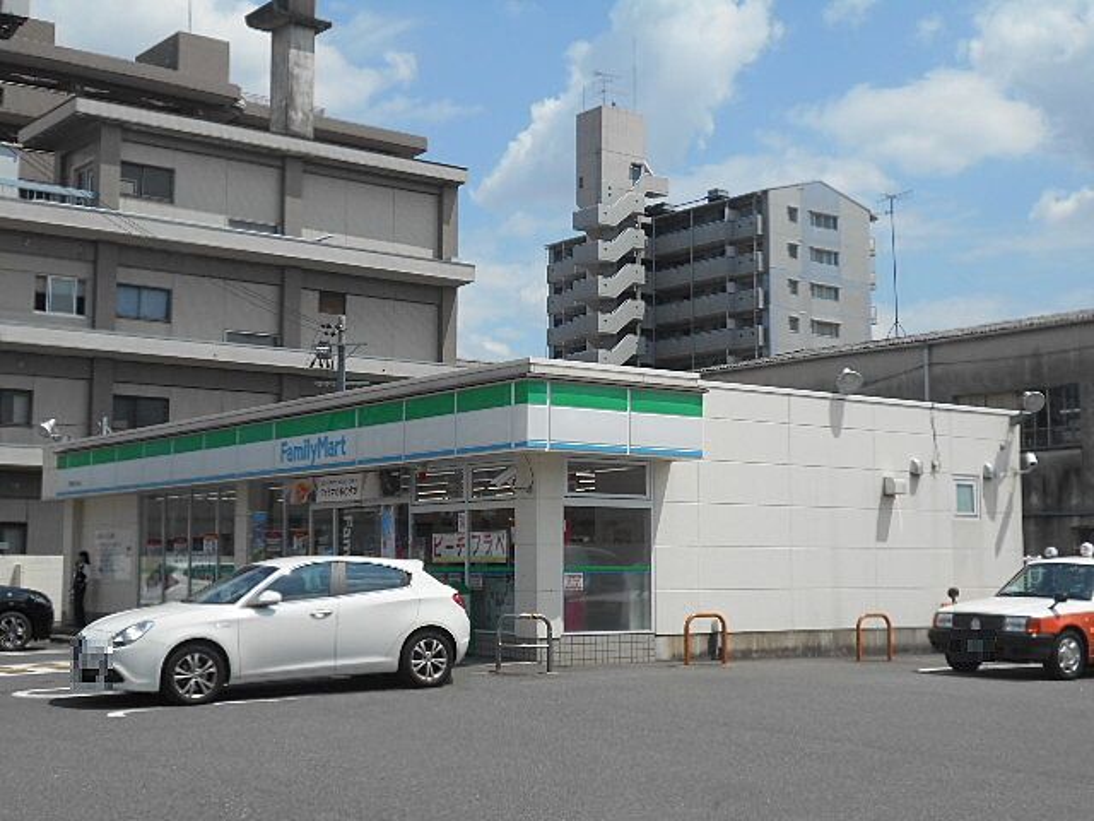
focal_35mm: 50
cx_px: 547
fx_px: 1580
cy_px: 410
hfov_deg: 38.2
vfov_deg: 29.1
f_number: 4.5
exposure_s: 1/1000
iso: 80
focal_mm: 8.8
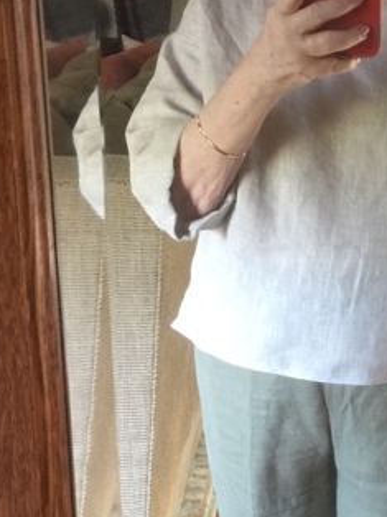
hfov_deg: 19.6
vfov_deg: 26.3
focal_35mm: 74
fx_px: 1105
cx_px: 324
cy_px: 311
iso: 125
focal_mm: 4.15
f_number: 2.2
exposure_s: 1/10
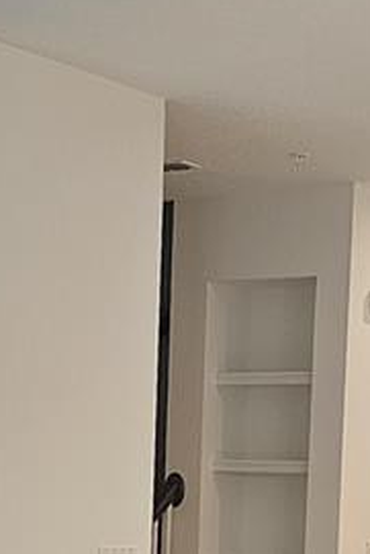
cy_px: 548
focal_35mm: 106
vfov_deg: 18.8
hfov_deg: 12.9
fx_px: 1632
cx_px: 174
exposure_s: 1/120
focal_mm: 6.3
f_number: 1.7
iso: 125
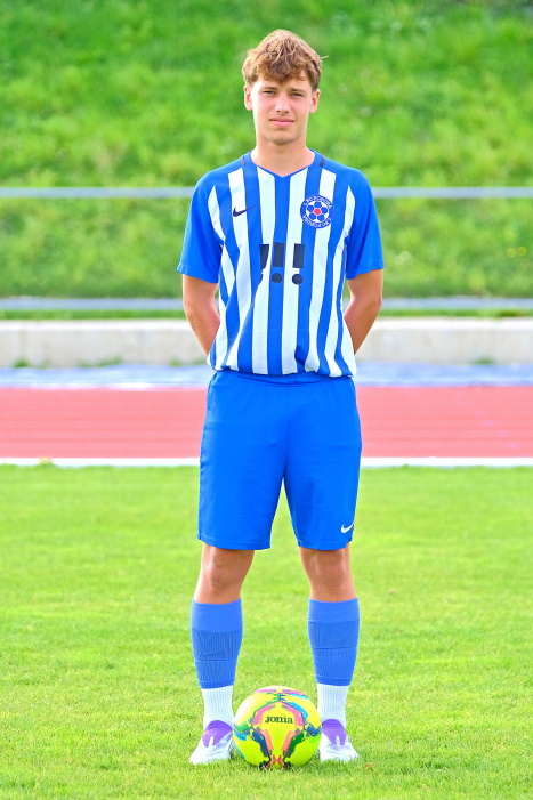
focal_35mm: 166
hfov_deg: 8.3
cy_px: 400
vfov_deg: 12.4
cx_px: 266
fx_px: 3688
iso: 320
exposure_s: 1/800
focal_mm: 110.6
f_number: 2.8
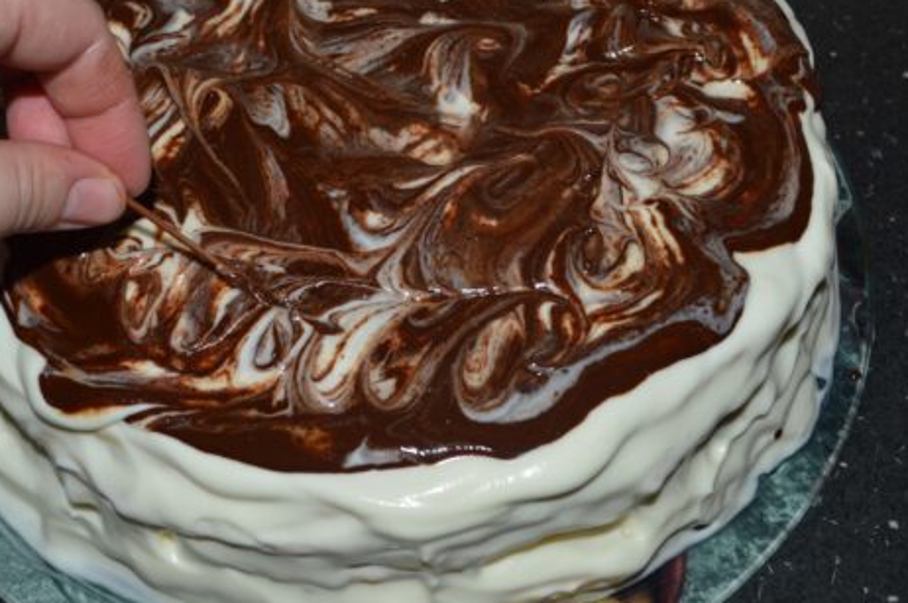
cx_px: 395
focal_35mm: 50
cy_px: 227
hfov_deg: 39.6
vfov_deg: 26.8
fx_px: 1260
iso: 100
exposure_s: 1/60
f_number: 8
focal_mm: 22
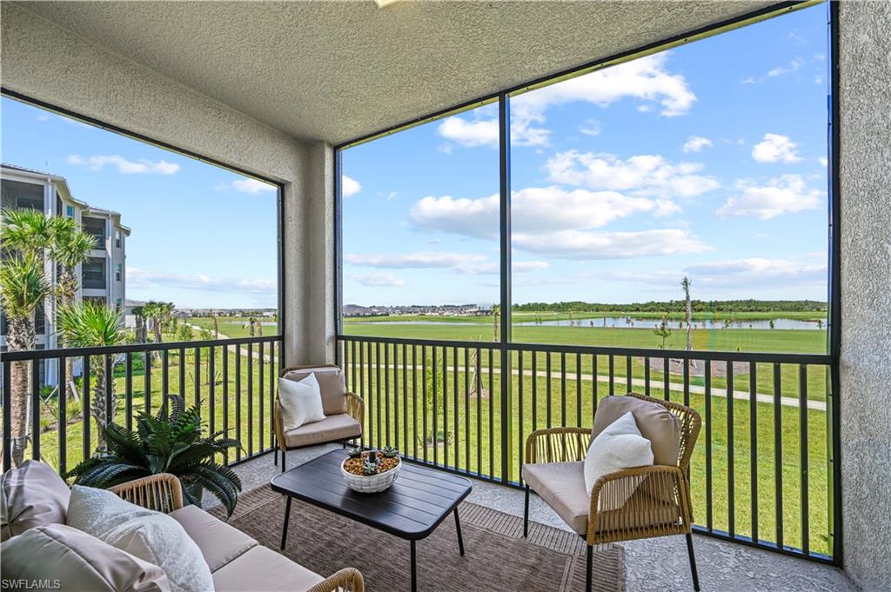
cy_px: 296
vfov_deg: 81.1
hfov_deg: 104.3
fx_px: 346
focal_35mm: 14
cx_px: 446
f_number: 8
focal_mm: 14
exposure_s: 1/13
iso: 100
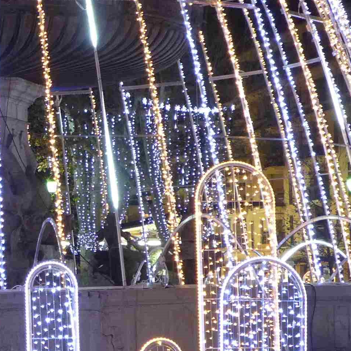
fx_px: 1916
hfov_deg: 10.4
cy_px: 114
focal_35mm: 167
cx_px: 7
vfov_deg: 10.5
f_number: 2
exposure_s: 1/30
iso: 400
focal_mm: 9.8
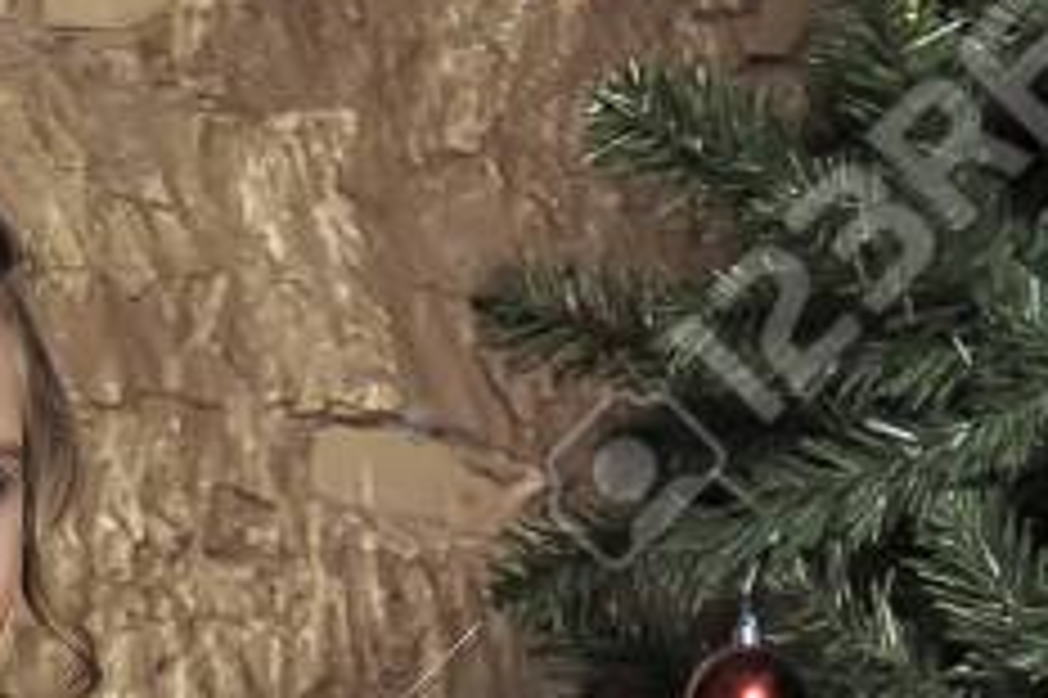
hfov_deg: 5.9
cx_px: -9
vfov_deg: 3.9
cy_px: 1745
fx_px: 10065
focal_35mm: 346
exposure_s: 1/160
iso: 200
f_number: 4.5
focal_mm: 62
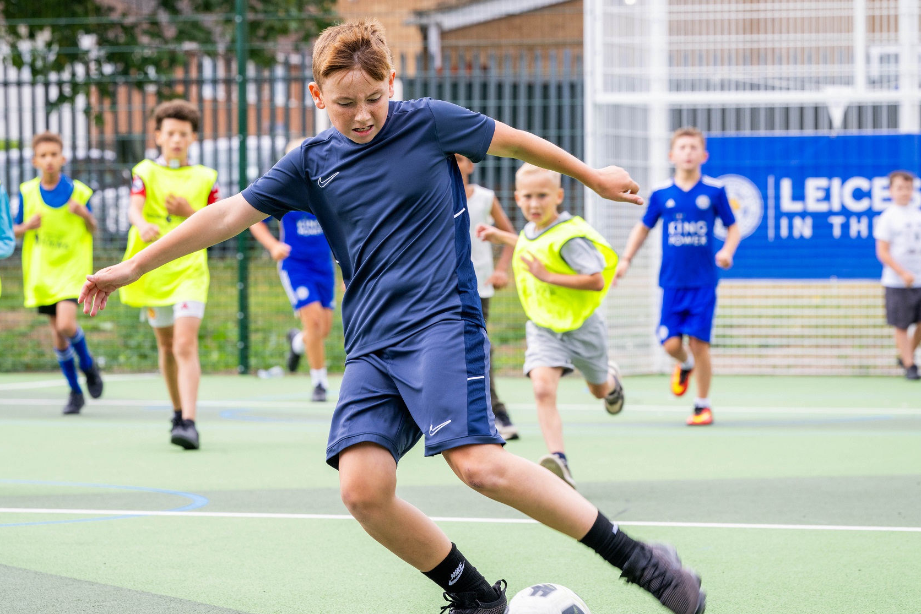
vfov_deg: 7.7
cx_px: 377
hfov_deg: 11.5
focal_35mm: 179
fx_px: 4579
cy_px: 308
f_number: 6.3
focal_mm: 145
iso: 200
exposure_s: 1/500
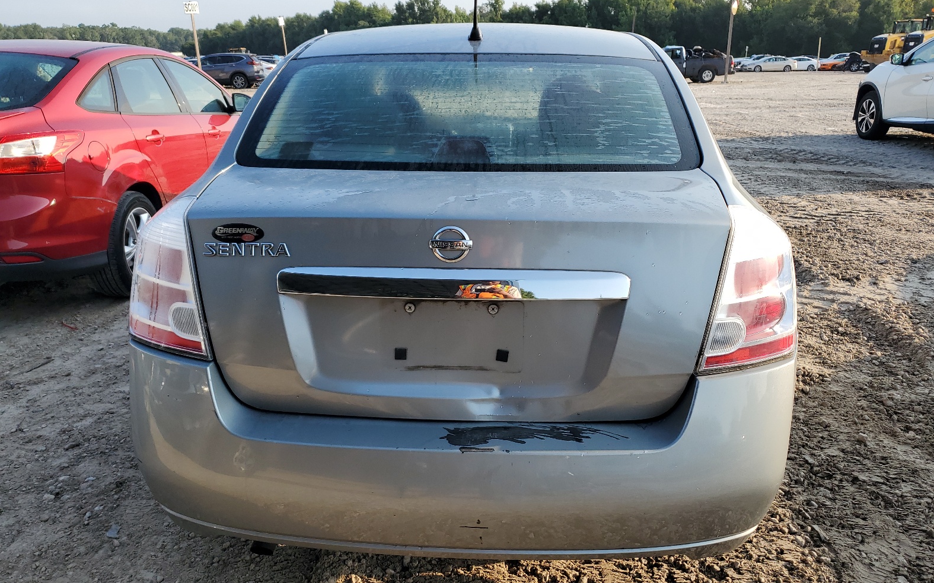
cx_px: 474
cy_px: 314
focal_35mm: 28
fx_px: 713
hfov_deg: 66.5
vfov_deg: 44.5
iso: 50
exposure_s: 1/1111
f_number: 1.5
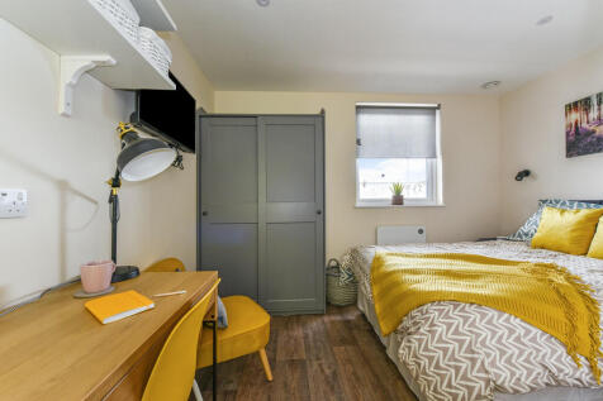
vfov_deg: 81.2
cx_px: 302
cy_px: 200
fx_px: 234
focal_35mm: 14
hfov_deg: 104.3
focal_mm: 14
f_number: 8
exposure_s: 1/1.6
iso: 400
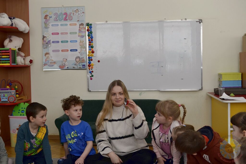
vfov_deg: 28.1
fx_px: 328
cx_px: 123
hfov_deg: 41.1
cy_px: 82
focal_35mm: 48
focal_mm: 32
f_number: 5
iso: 400
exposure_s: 1/100
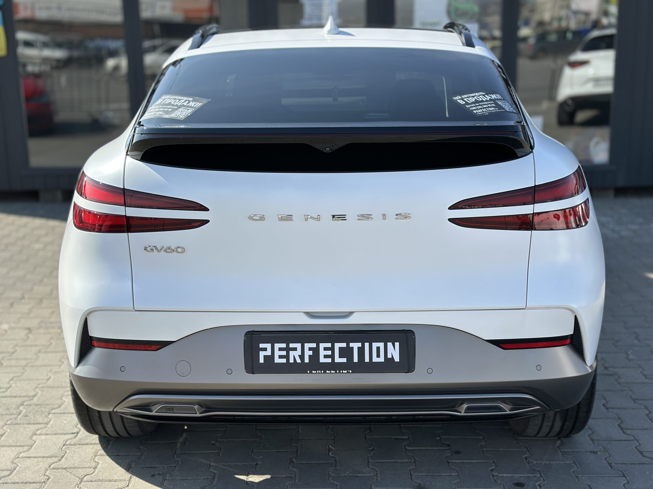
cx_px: 326
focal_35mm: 48
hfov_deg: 39.7
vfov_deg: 30.3
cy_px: 244
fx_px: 905
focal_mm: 6.86
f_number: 1.78
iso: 80
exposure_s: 1/3257
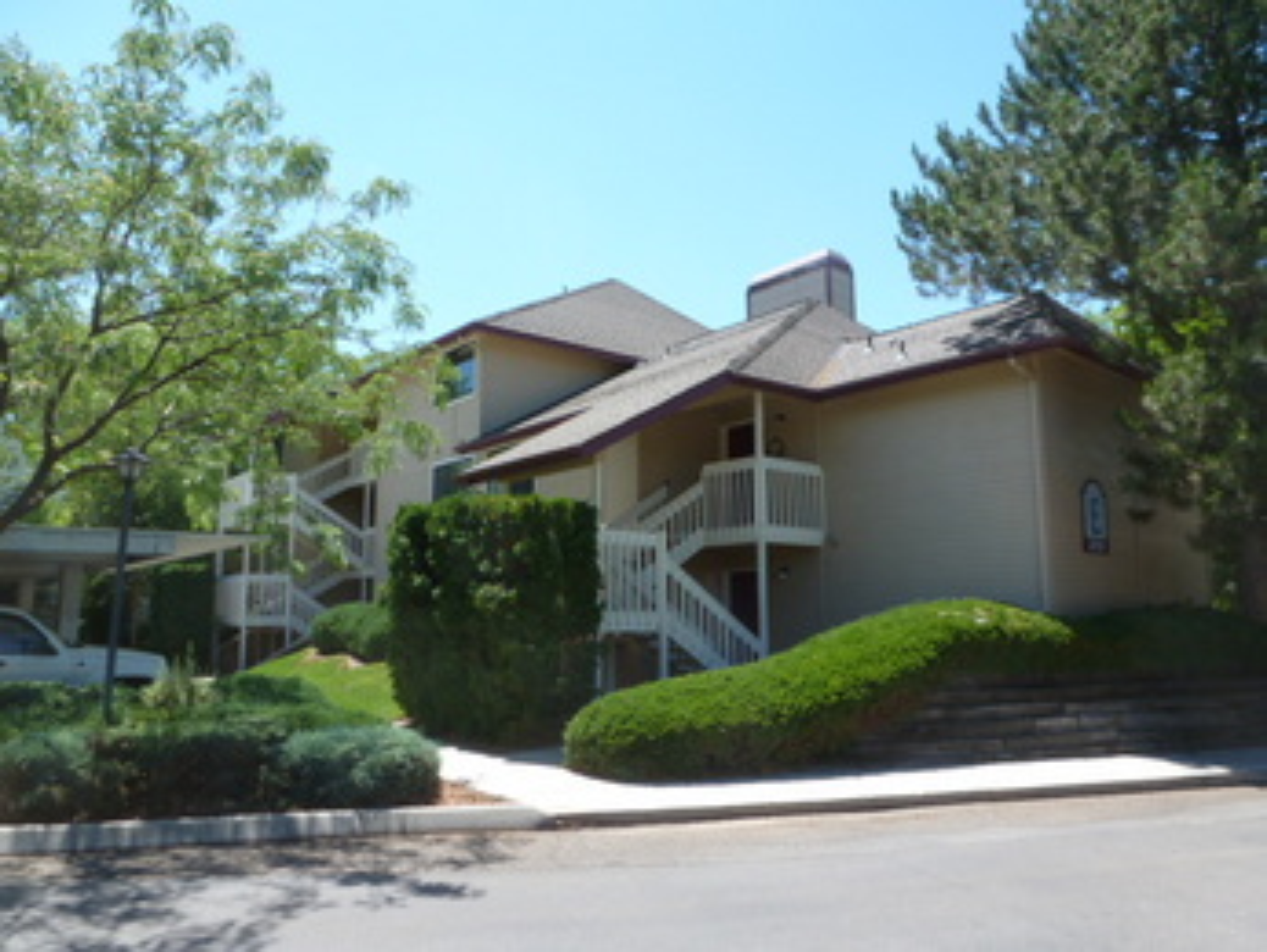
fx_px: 879
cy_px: 476
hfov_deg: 71.6
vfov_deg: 56.9
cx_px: 634
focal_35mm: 24
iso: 100
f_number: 4
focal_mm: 4.3
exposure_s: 1/250
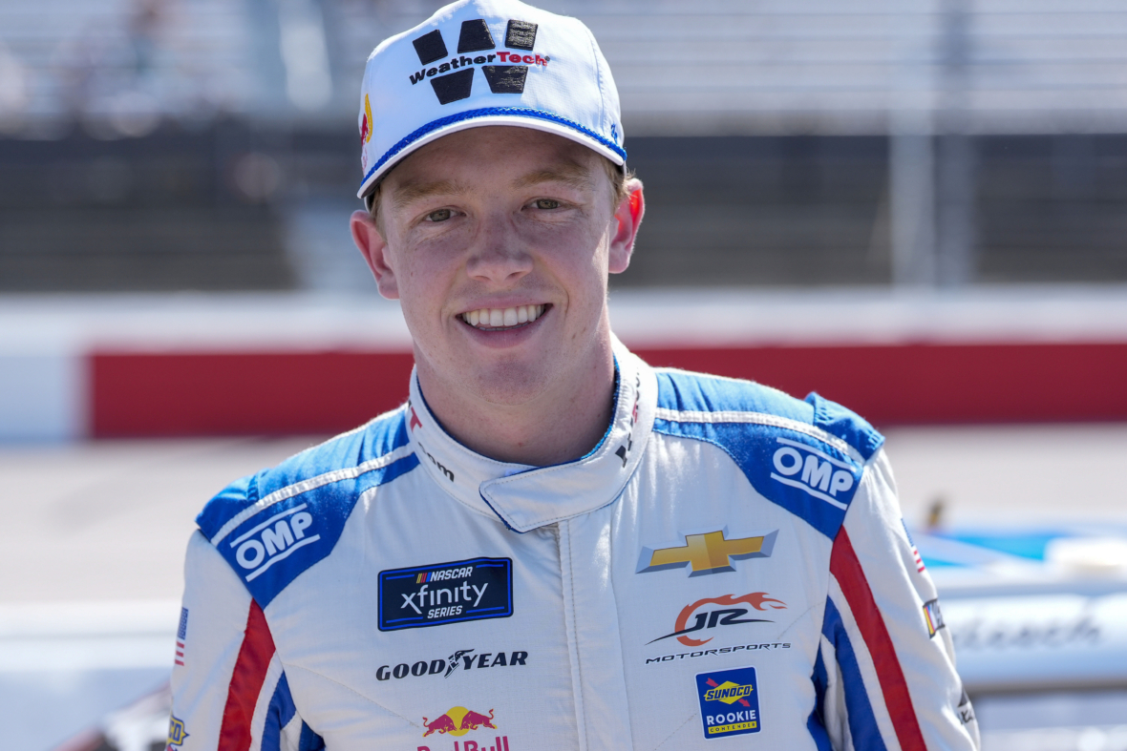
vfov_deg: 11.9
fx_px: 3600
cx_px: 564
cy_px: 376
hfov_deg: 17.8
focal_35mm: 115
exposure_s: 1/2000
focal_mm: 115
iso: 400
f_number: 4
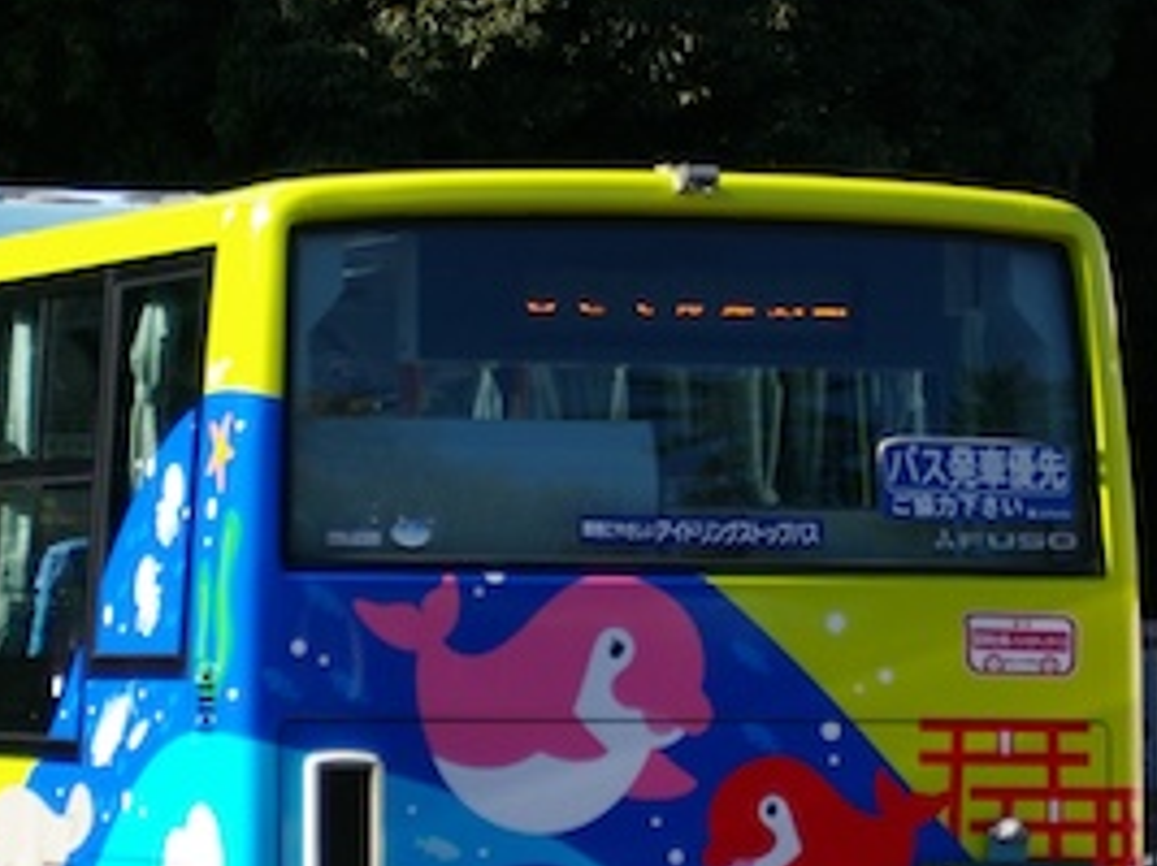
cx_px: 407
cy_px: 660
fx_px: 7584
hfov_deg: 8.7
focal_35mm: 227
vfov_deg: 6.5
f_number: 5.6
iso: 400
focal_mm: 70
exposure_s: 1/1500
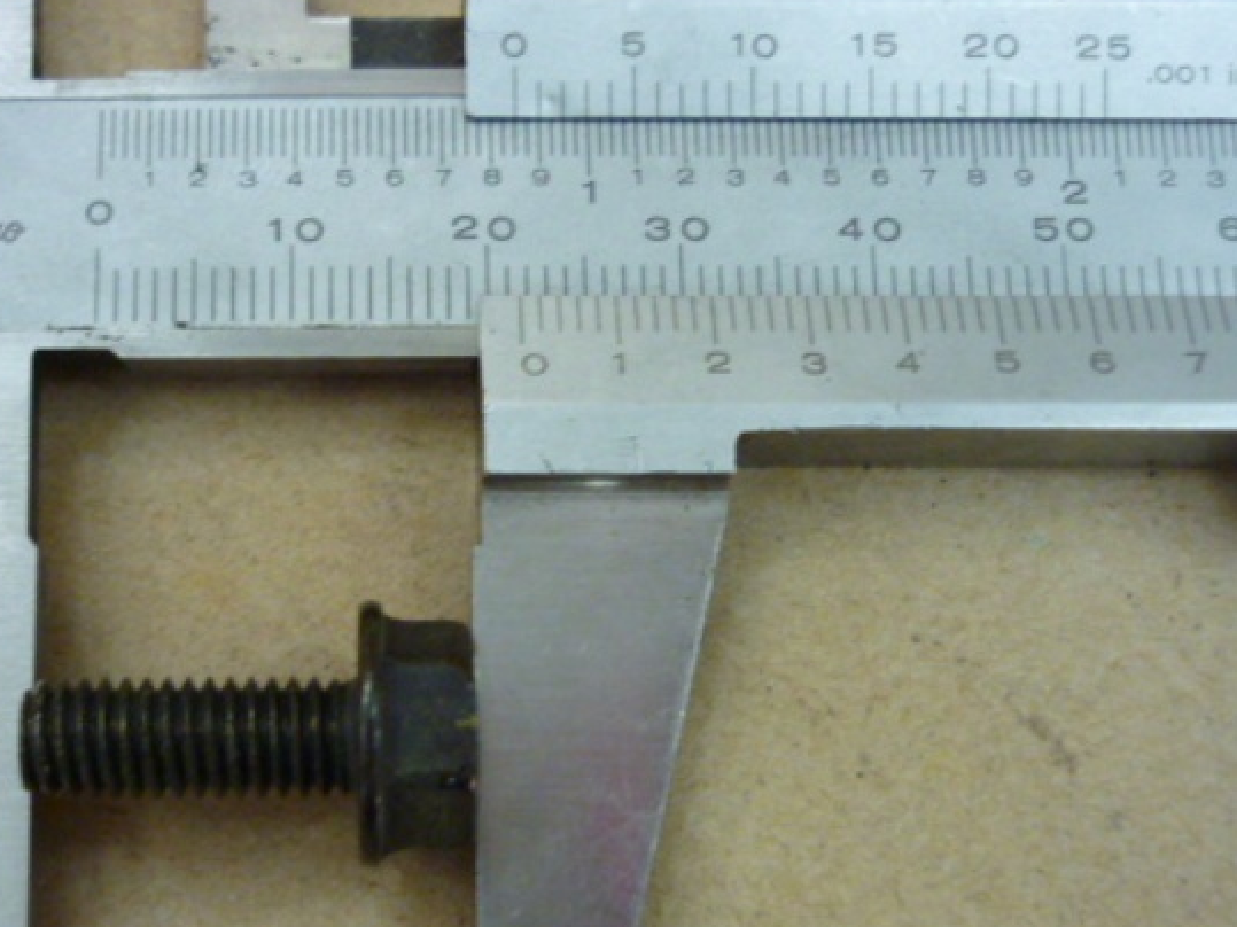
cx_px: 369
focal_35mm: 49
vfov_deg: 29.6
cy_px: 548
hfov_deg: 38.3
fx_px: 1751
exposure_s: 1/20
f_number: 2.8
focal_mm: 5.5
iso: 400
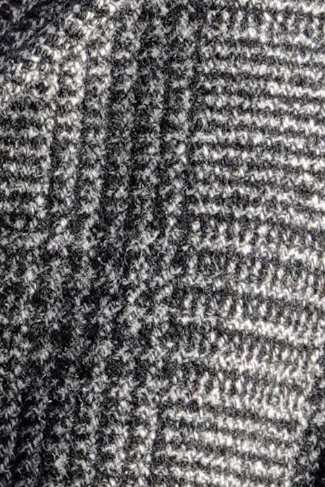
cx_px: -277
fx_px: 28462
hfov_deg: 0.7
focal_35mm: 2103
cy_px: 170
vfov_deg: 1.0
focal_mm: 101.58
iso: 125
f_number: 4
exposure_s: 1/250
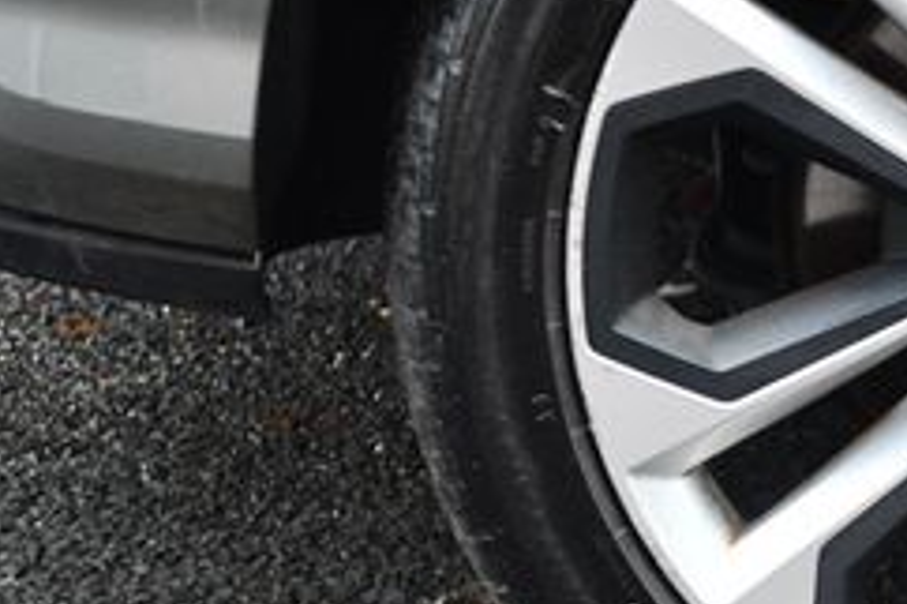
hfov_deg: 7.4
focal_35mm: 278
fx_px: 6999
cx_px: 1072
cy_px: 229
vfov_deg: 4.9
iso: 800
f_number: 4.5
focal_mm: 70
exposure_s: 1/160
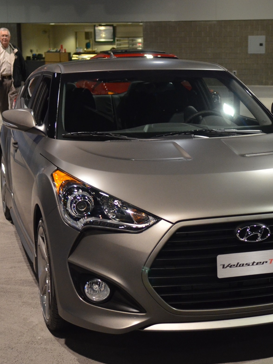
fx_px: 726
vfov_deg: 28.2
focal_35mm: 69
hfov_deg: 21.2
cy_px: 190
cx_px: 190
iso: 1600
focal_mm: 30
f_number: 2.8
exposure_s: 1/60
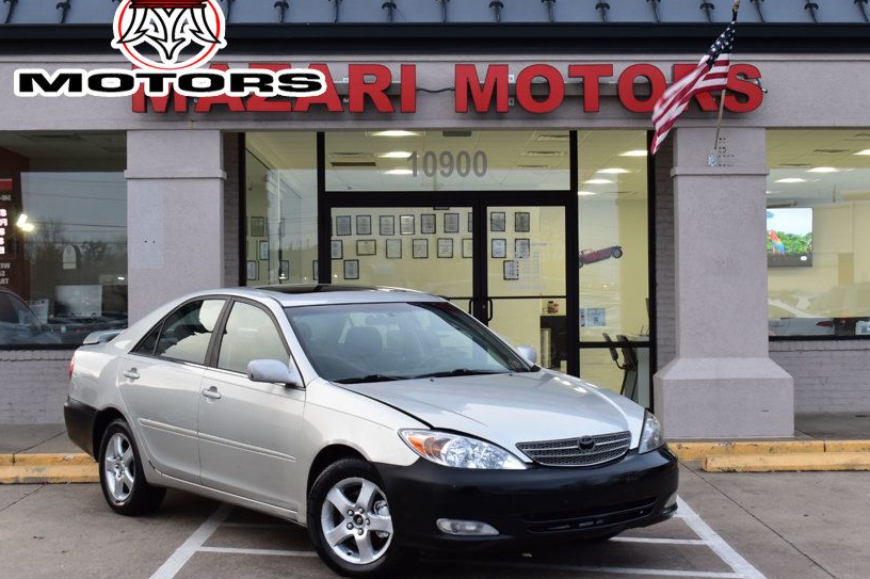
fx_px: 1546
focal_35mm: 64
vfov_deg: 21.2
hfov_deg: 31.4
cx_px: 508
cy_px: 290
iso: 400
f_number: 7.1
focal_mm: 34
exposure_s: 1/40
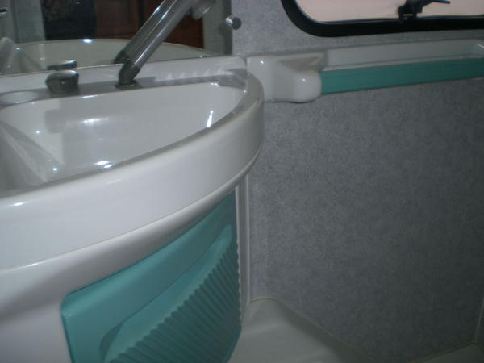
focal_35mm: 38
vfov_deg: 37.7
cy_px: 182
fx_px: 531
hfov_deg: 49.0
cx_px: 242
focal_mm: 6.3
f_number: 3.1
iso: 50
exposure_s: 1/60
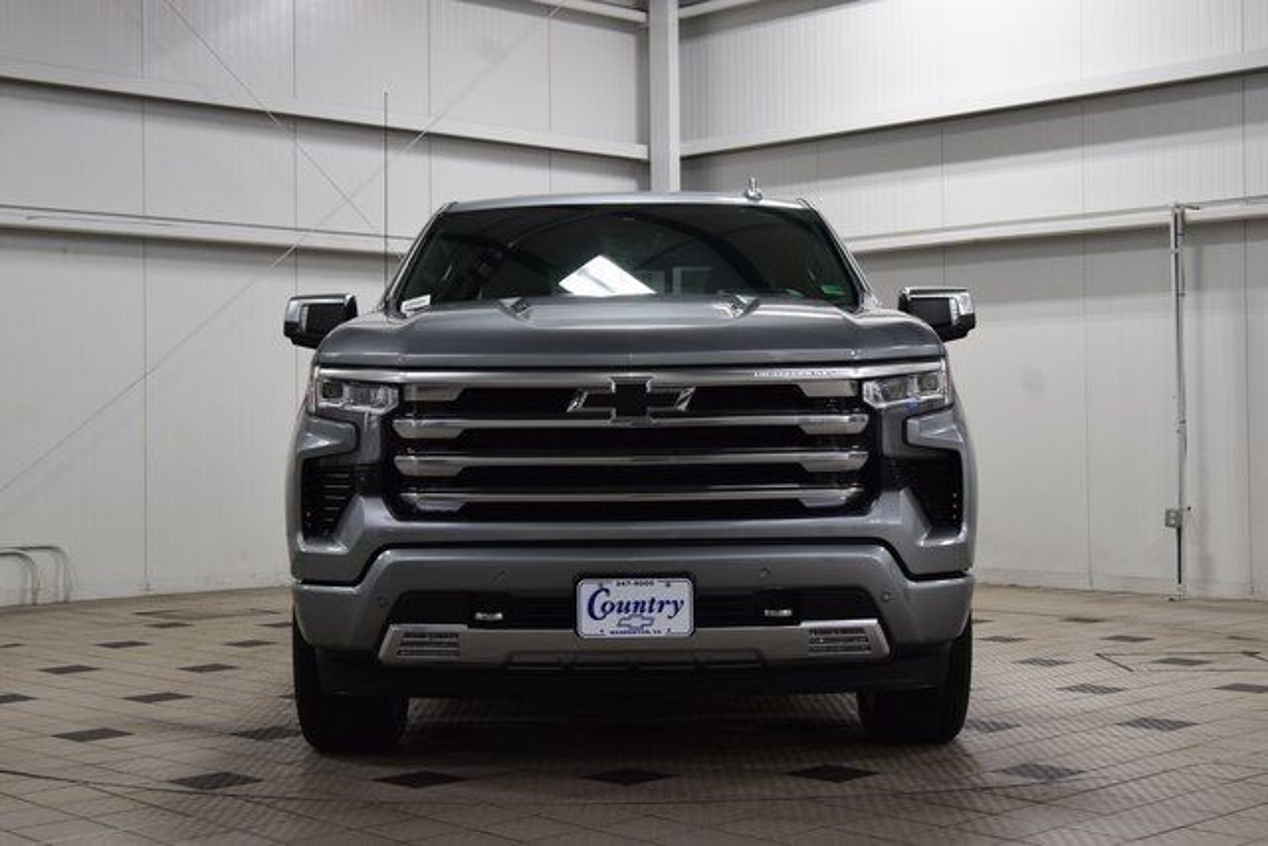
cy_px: 423
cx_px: 634
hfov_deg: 36.9
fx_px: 1902
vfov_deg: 25.1
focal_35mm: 54
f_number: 8
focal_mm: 36
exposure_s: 1/60
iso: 1400
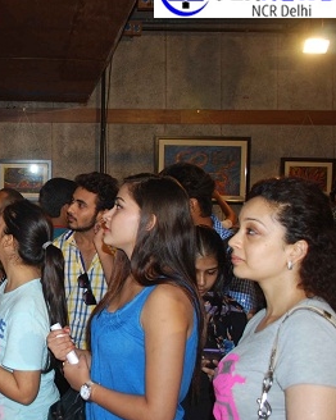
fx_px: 560
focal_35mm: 45
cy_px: 200
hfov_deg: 30.7
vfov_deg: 41.2
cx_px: -11
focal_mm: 18
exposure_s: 1/60
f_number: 3.5
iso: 200
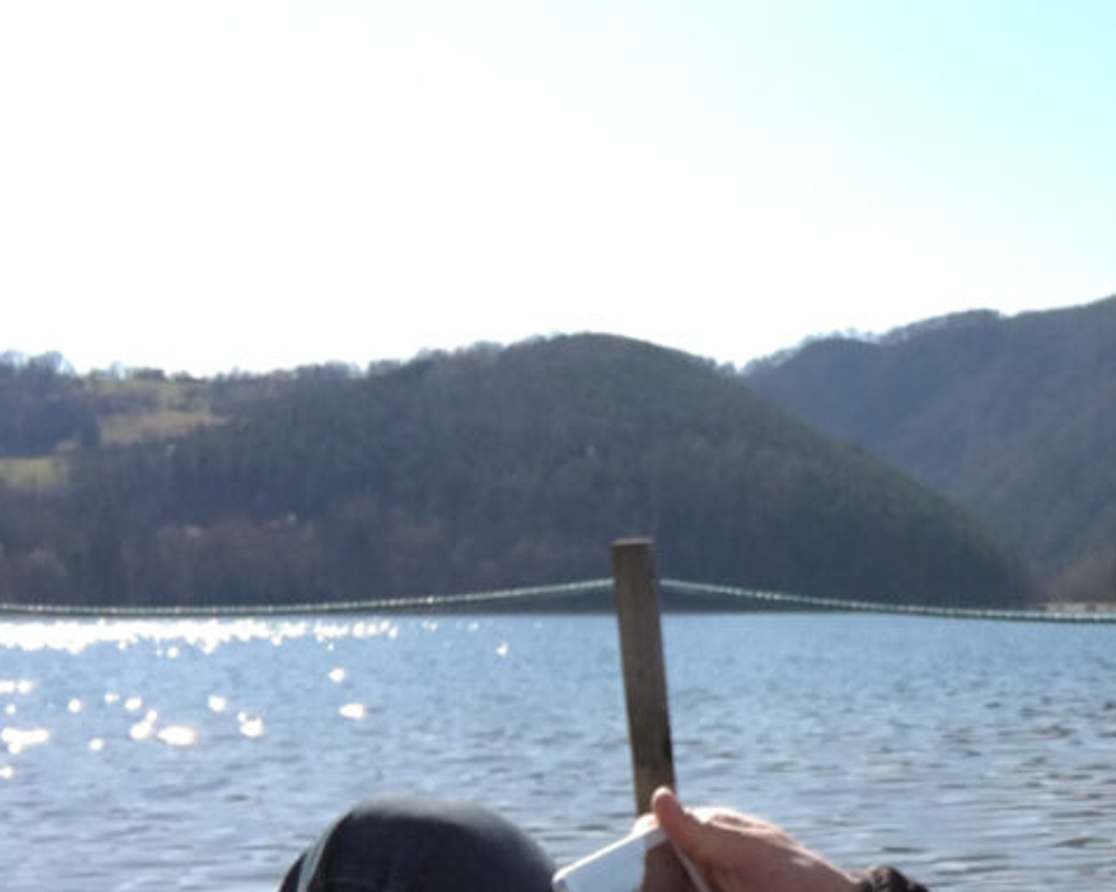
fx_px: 2146
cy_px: 707
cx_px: 1167
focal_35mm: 65
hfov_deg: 27.2
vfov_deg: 23.2
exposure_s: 1/1500
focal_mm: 2.65
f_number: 2.2
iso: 32
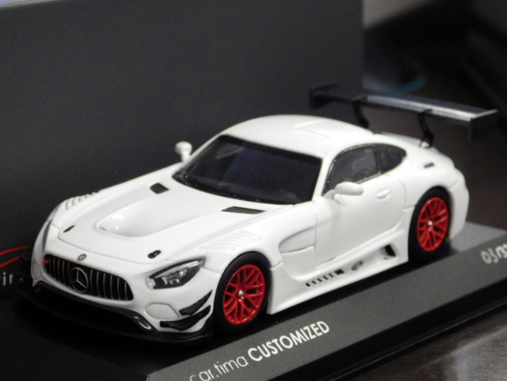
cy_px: 190
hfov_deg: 16.6
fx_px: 1743
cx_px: 254
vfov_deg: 12.5
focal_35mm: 119
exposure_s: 1/50
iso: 800
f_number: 4.8
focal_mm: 21.3
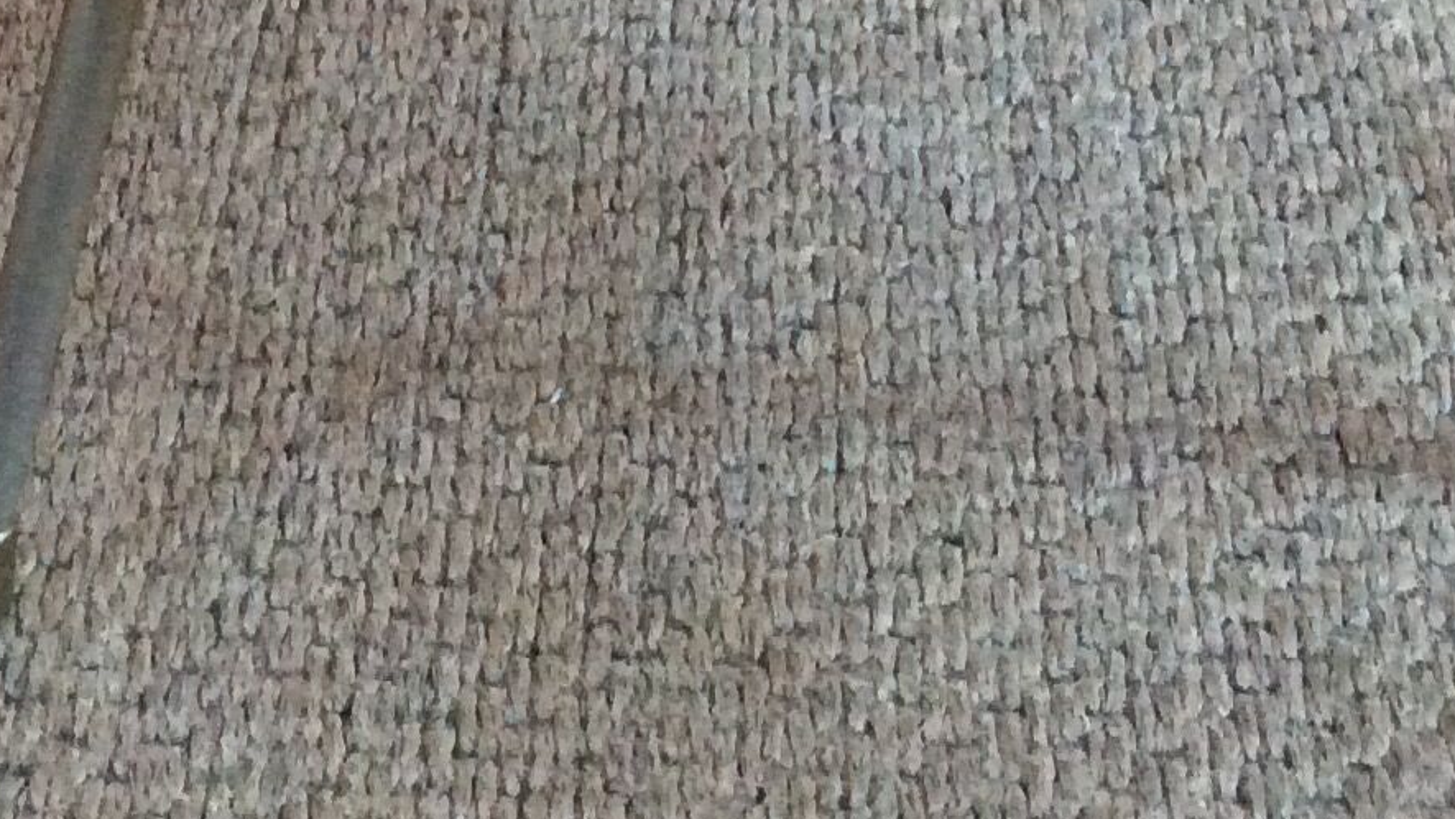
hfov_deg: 20.9
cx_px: 689
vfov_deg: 11.0
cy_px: -737
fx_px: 3936
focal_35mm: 102
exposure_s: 1/17
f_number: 2.4
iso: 320
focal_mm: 3.3
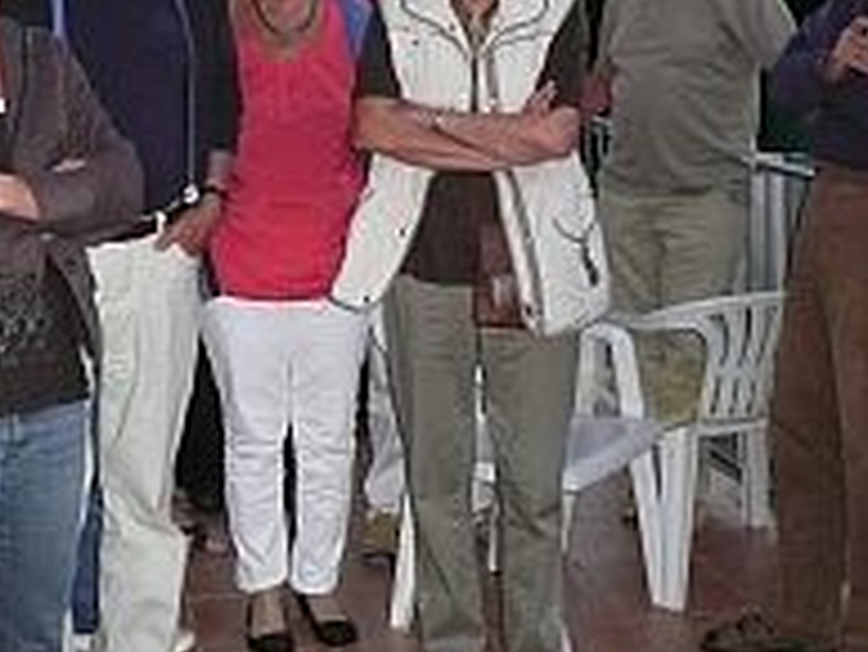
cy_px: 90
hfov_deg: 33.0
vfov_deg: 24.7
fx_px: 1455
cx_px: 310
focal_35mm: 58
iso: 400
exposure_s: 1/30
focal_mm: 4.6
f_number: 3.3
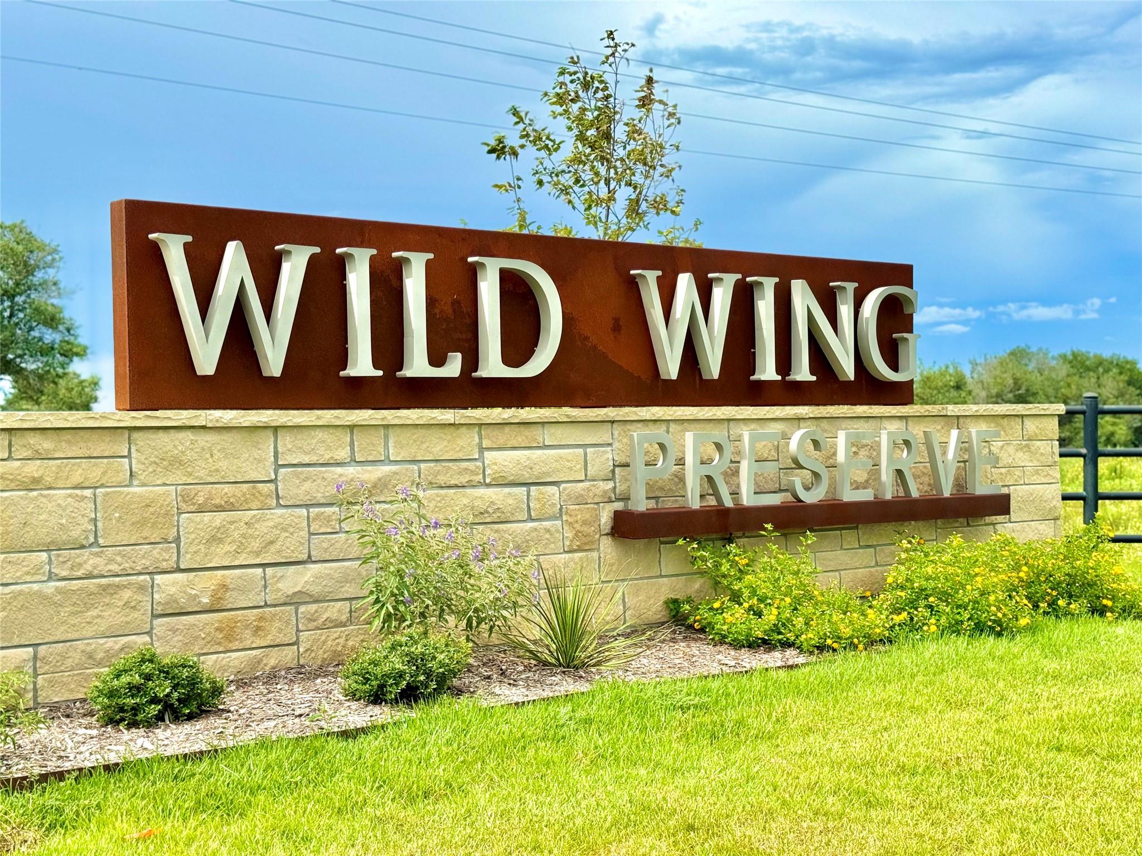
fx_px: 1584
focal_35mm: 48
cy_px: 428
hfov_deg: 39.7
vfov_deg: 30.3
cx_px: 571
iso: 64
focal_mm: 6.76
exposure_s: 1/3817
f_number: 1.78
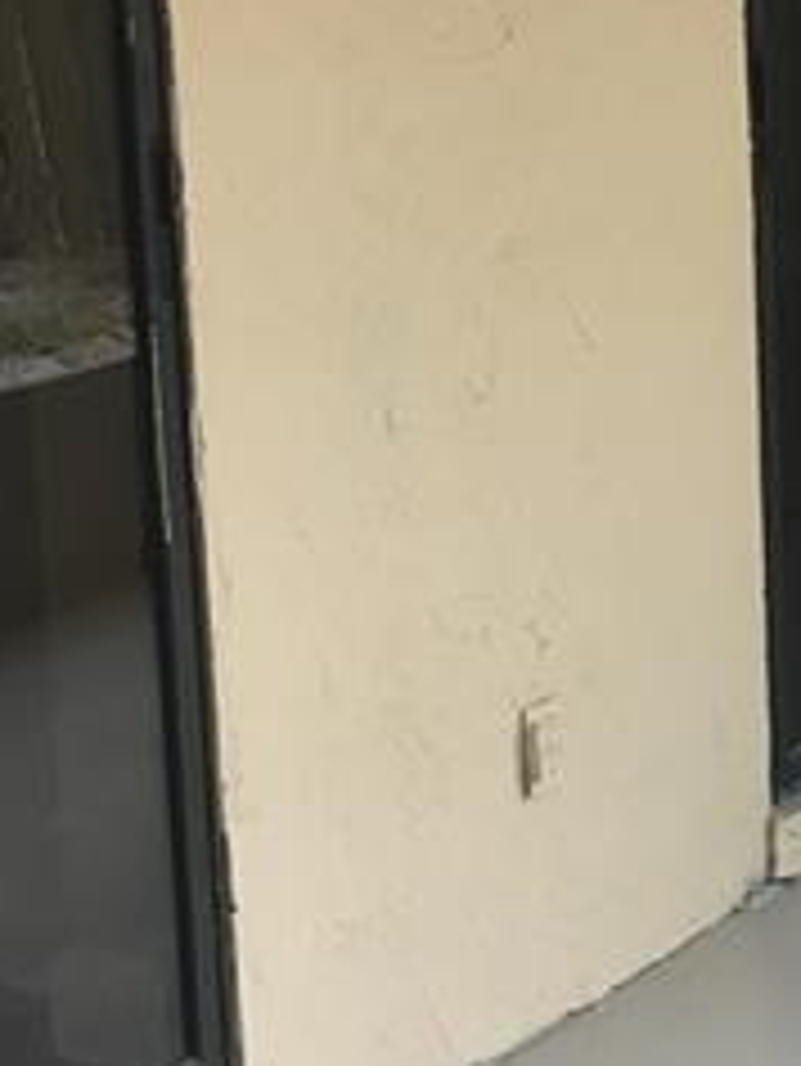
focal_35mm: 94
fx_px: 2898
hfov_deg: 14.8
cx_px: 1143
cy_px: 301
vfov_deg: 20.7
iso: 25
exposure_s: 1/40
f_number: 2.2
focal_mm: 4.15
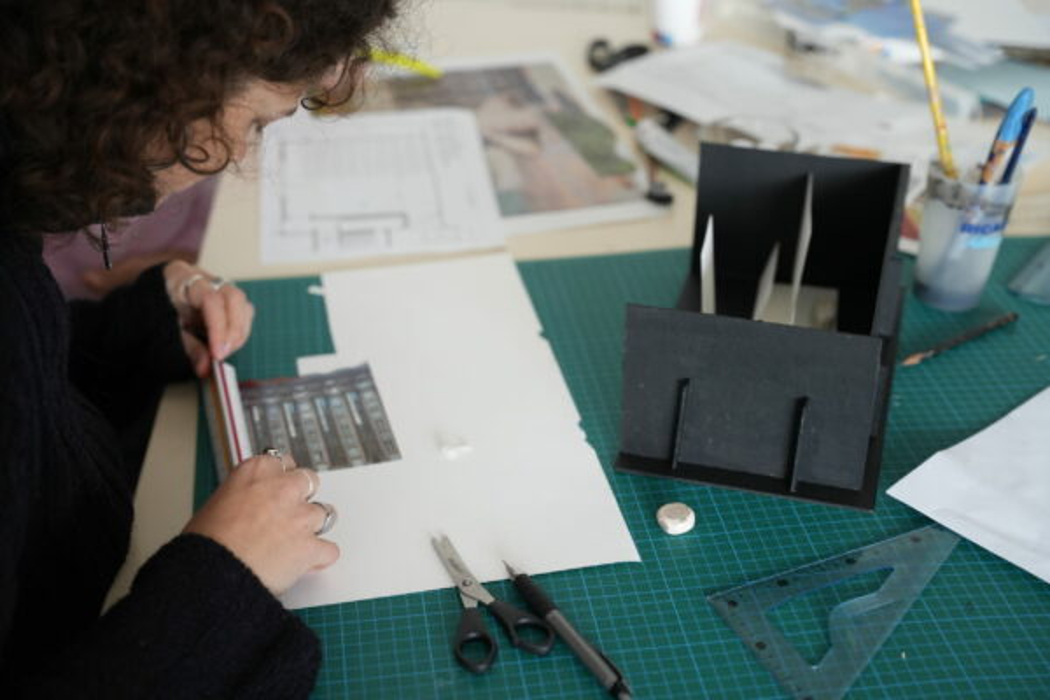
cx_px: 525
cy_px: 350
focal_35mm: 54
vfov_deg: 25.1
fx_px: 1572
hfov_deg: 36.9
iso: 800
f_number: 2.8
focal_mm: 53.9
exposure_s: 1/60
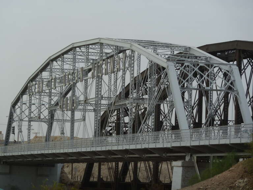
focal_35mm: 196
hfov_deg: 10.1
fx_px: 1433
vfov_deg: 7.6
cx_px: 126
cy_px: 95
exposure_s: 1/320
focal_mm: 32.1
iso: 80
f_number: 4.5
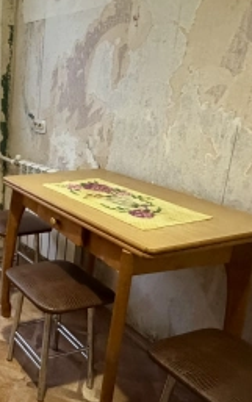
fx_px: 395
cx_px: -81
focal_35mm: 36
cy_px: 186
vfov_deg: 53.9
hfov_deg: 28.5
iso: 1250
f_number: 2.2
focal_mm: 2.22
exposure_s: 1/48
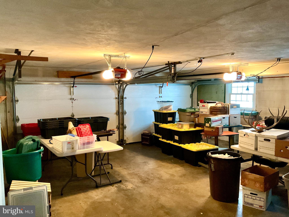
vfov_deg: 48.2
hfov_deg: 61.7
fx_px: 242
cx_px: 144
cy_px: 108
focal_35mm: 29
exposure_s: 1/30
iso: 500
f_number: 1.8
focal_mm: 3
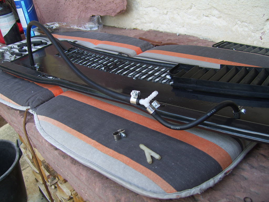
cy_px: 101
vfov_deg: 37.7
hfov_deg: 49.0
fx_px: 295
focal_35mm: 38
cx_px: 134
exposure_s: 1/100
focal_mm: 7.8
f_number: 2.8
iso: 50
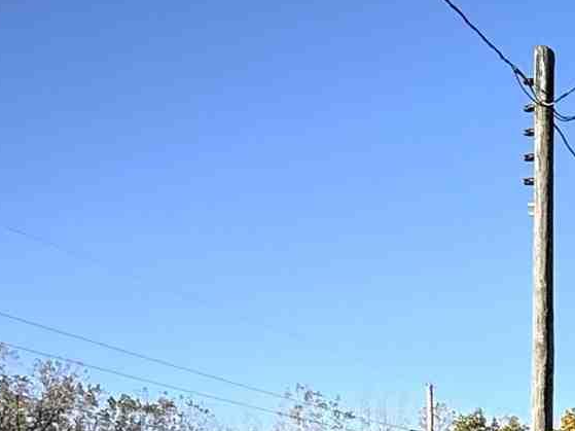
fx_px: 1279
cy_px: 588
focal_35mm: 77
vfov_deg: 17.7
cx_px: 939
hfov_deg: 20.4
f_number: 2.2
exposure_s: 1/1901
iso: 50
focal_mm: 2.22
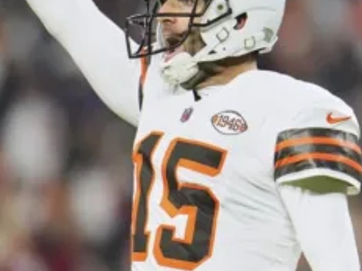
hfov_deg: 1.6
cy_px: 139
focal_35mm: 1280
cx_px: 251
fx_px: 13379
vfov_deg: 1.2
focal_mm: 400
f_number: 2.8
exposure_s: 1/2000
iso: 3200
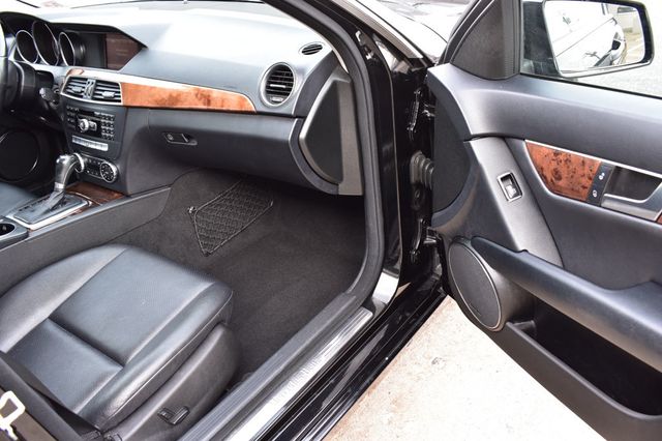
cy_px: 220
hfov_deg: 57.2
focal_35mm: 33
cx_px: 331
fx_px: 606
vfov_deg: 39.9
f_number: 7.1
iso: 400
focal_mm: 22
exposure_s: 1/30
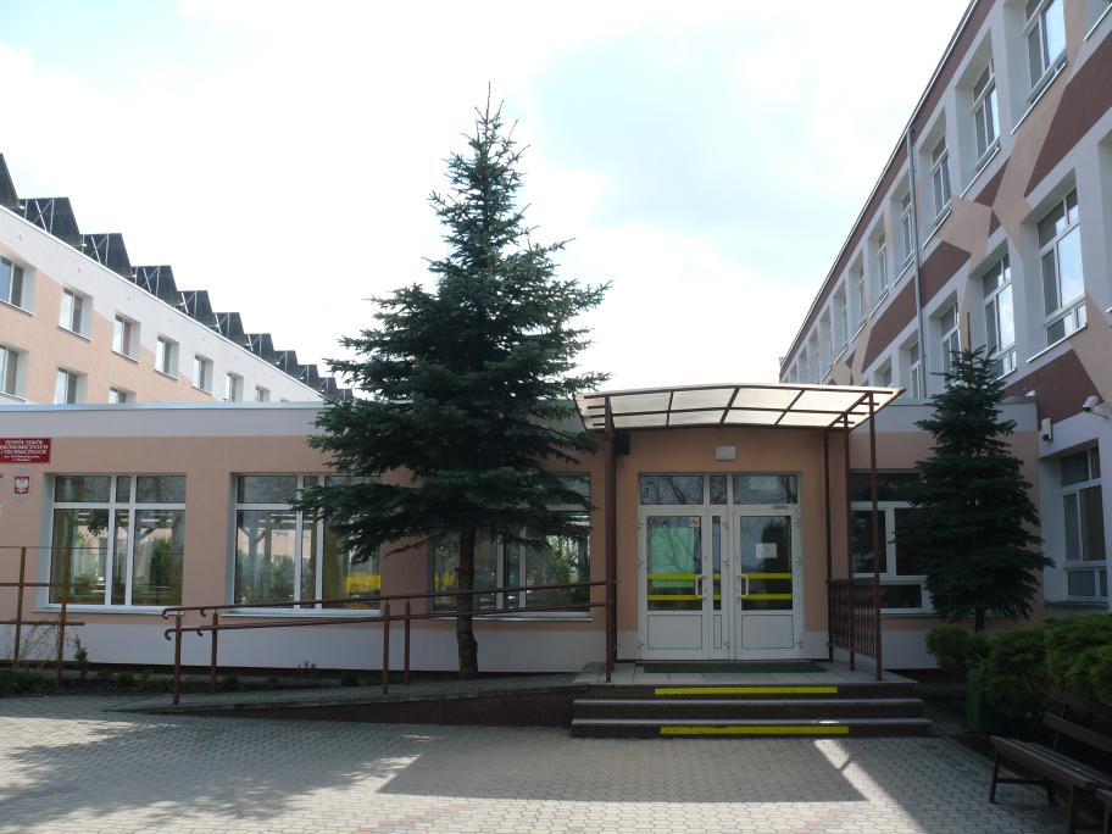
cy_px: 417
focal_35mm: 35
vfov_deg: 40.7
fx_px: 1124
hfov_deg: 52.6
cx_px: 556
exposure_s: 1/500
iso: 100
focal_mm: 7.4
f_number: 4.5
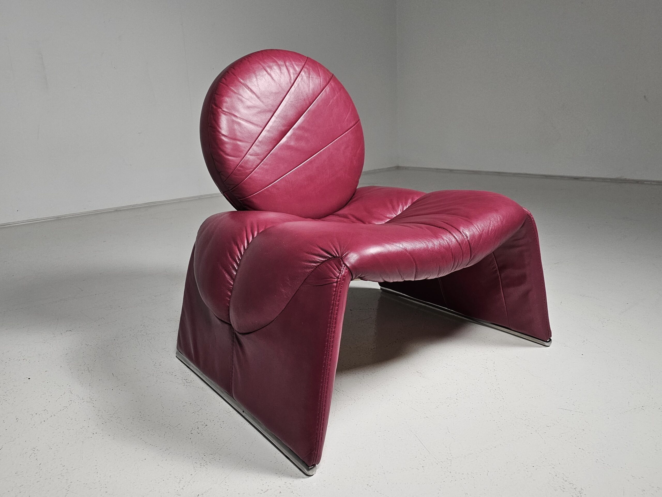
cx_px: 331
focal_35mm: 23
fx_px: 440
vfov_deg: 58.9
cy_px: 248
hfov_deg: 73.9
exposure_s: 1/100
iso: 250
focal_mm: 6.3
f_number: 1.7
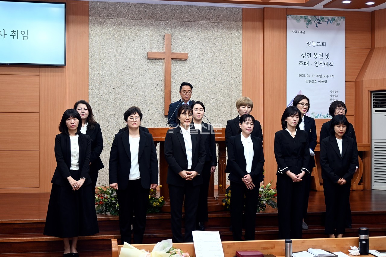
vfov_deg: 27.7
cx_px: 193
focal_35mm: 49
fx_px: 523
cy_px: 128
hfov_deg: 40.5
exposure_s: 1/60
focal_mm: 32.5
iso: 560
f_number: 5
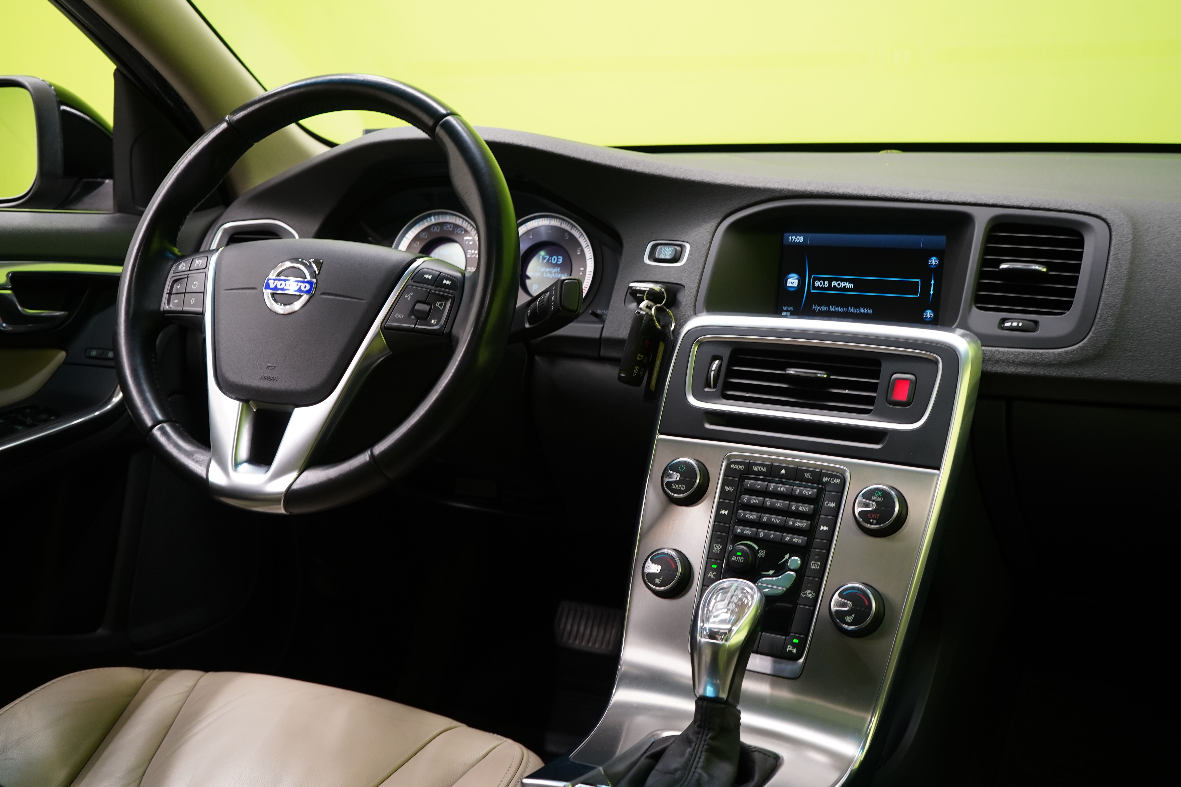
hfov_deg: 53.1
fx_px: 1181
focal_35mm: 36
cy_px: 394
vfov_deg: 36.9
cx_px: 590
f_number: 5.6
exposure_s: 1/25
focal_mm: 36
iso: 1250
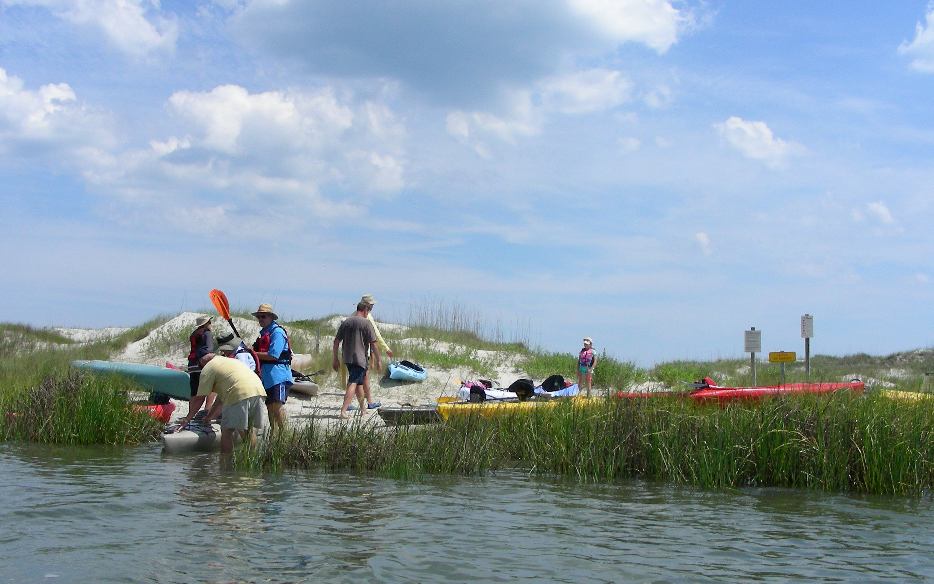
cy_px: 310
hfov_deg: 48.2
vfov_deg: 31.2
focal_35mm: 41
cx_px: 471
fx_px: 1044
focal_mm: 6.3
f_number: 5.6
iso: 50
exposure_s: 1/589
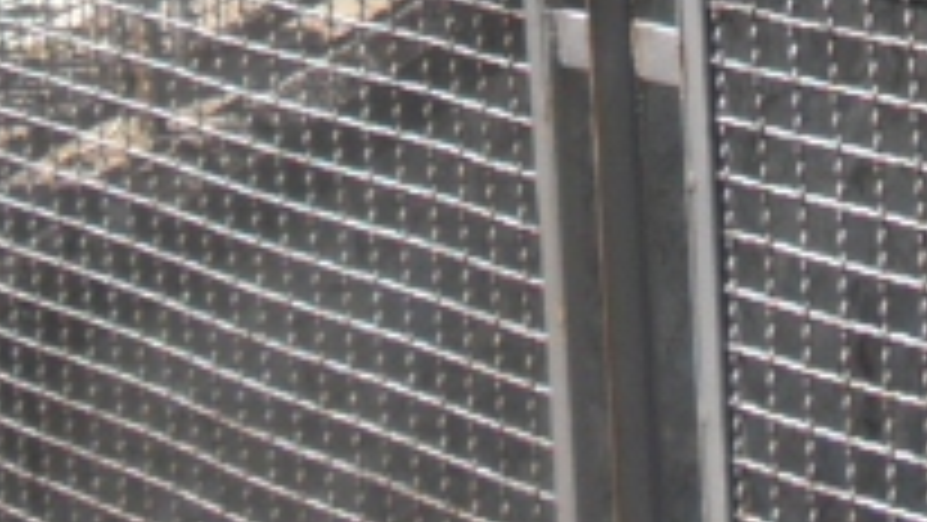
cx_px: 378
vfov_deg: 5.8
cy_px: -1120
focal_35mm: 195
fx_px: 4794
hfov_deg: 11.0
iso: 50
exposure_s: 1/640
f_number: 2.8
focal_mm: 6.3
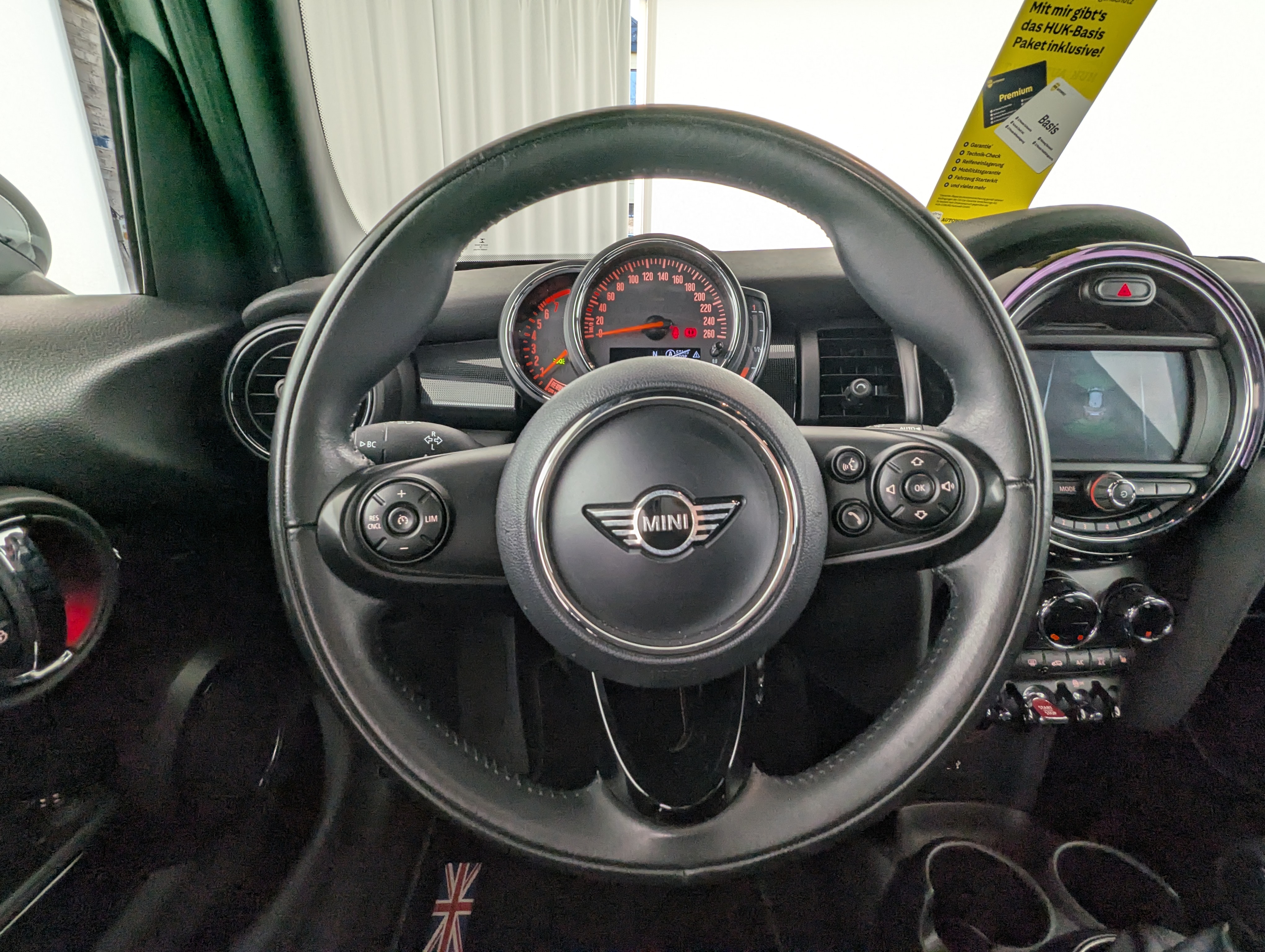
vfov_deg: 78.2
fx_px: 586
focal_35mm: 16
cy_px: 476
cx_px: 632
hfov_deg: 94.4
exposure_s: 1/79
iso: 83
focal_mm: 2.35
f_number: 2.2
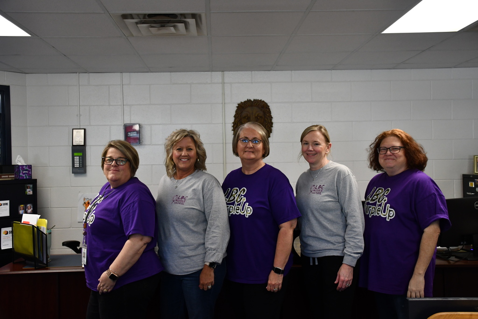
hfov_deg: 49.5
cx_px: 239
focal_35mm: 39
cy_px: 160
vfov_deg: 34.2
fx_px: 518
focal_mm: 26
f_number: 3.8
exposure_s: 1/125
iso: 1250
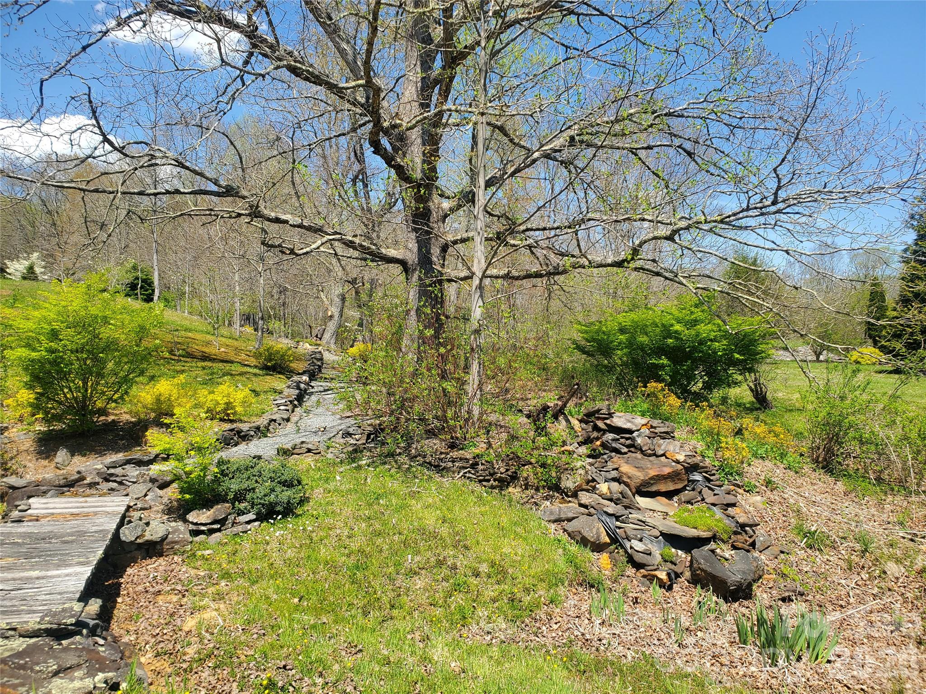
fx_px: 696
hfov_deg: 67.3
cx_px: 463
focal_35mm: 26
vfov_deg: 53.1
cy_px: 347
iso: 50
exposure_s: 1/809
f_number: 2.4
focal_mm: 4.3
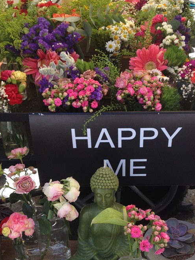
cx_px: 113
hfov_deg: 27.5
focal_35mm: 53
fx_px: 398
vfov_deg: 36.1
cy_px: 150
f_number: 2.4
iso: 50
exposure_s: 1/196
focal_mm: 4.28
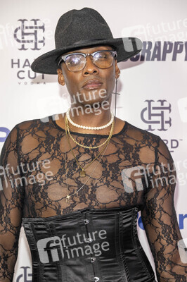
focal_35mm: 69
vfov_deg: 29.3
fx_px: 539
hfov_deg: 19.7
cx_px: 94
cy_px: 141
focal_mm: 69
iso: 800
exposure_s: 1/200
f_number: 5
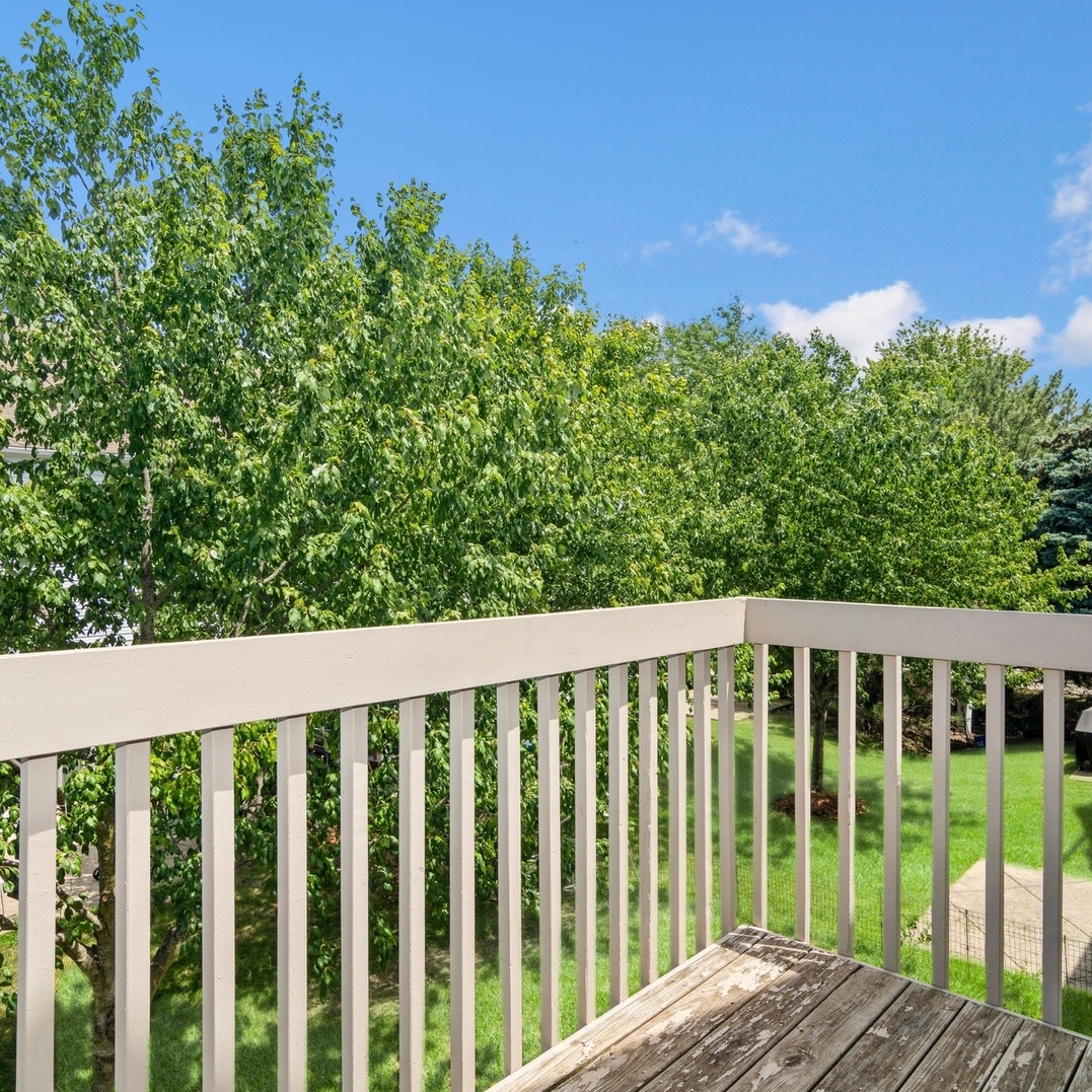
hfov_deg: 67.1
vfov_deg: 67.3
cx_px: 591
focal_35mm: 23
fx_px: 821
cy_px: 547
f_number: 9
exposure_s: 1/125
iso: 100
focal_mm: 12
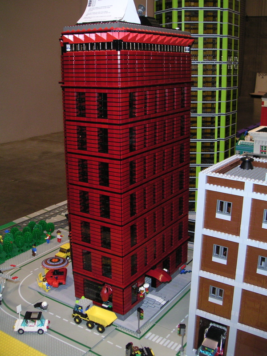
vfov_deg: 49.0
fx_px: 391
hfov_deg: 37.7
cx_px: 134
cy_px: 178
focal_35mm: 38
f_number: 2.8
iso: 160
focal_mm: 6
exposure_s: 1/45
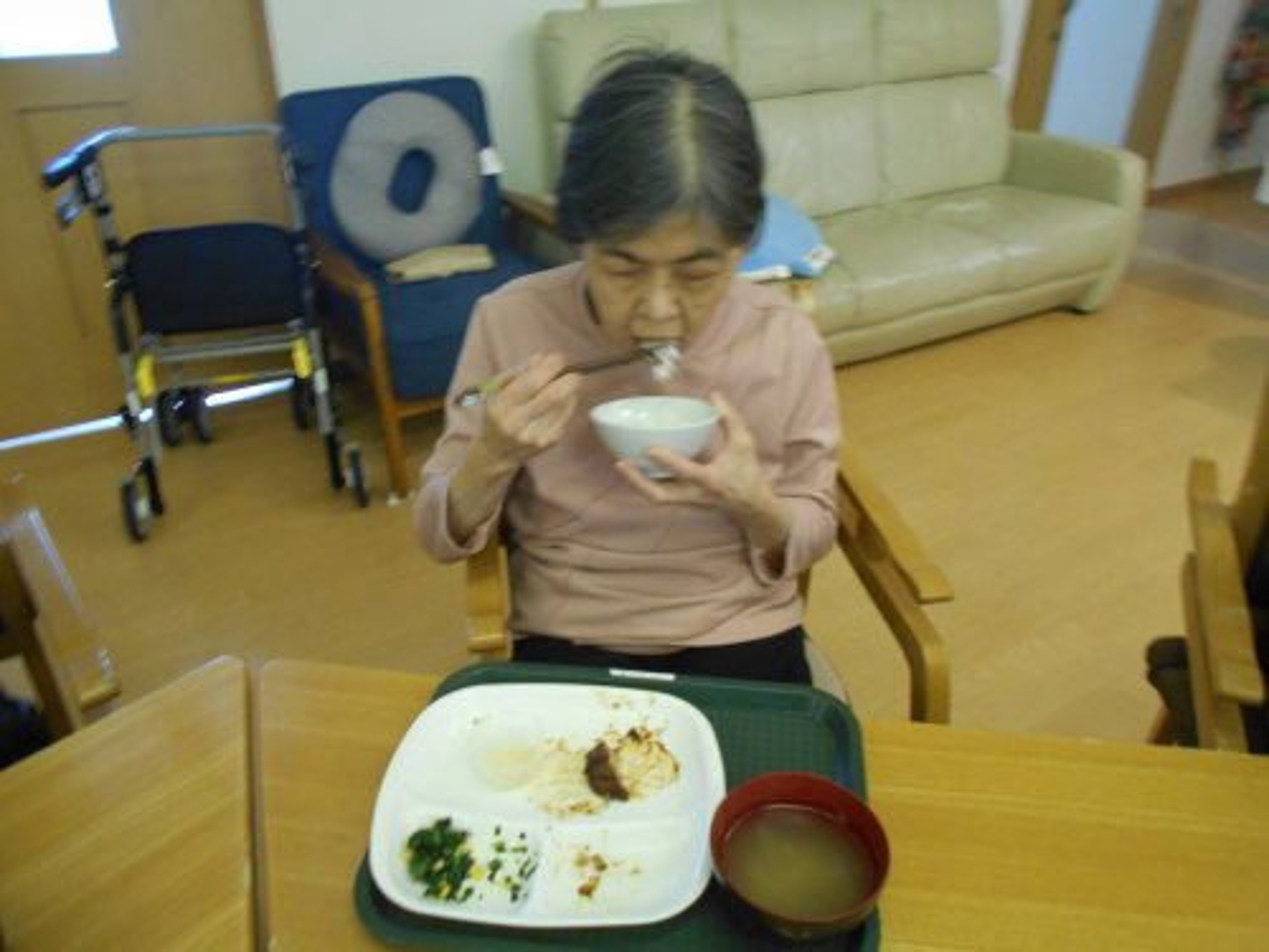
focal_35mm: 26
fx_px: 953
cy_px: 476
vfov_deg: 53.1
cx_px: 634
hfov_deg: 67.3
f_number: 3.2
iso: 400
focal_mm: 4.6
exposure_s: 1/15
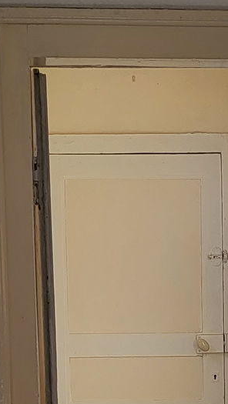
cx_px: 174
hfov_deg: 10.5
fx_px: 1234
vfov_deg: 18.2
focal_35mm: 115
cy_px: 399
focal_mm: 5.4
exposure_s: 1/202
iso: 40
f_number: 1.8
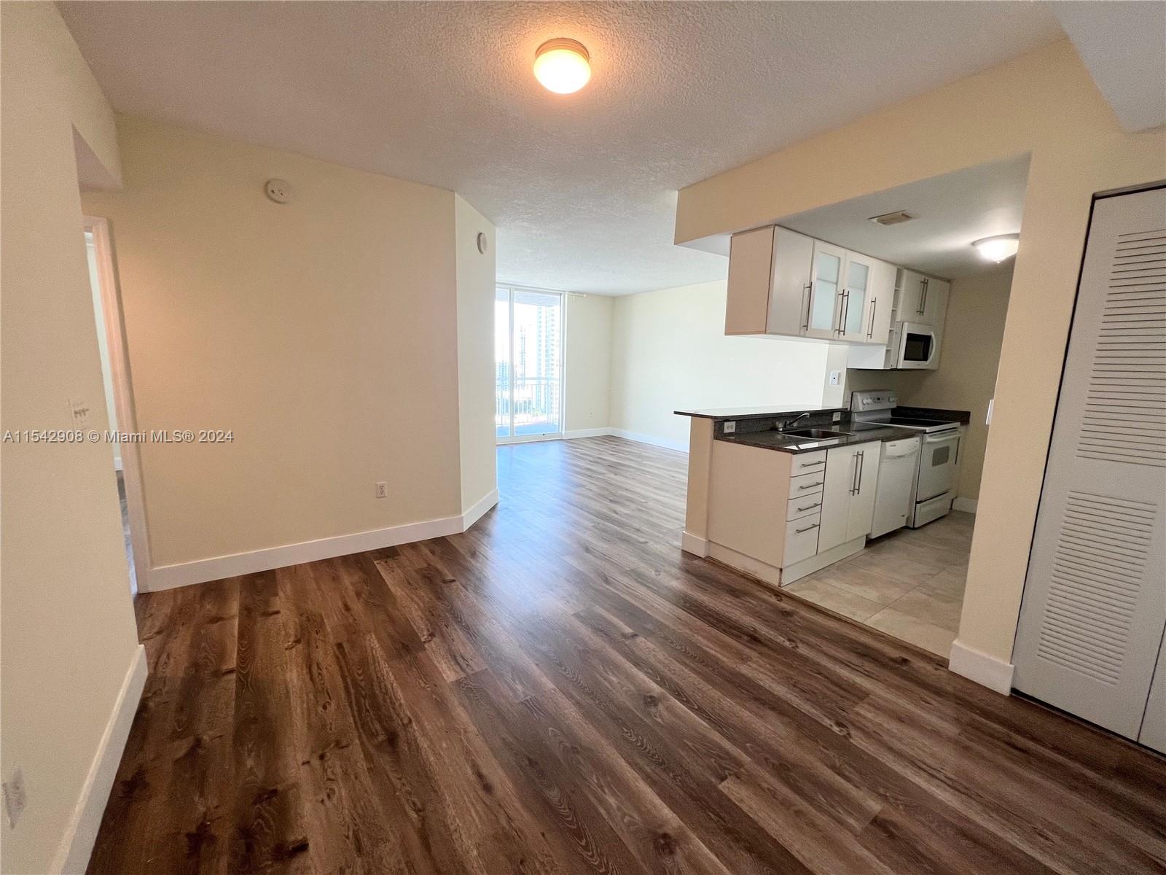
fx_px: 438
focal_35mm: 13
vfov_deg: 89.9
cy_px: 438
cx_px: 583
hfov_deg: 106.2
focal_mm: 1.57
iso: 64
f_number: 1.8
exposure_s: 1/120
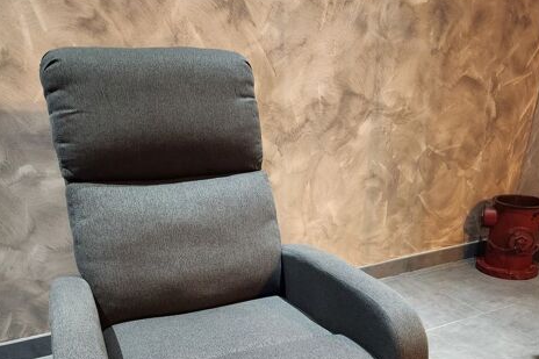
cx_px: 272
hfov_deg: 57.2
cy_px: 300
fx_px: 494
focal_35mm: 33
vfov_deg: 38.1
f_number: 1.8
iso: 640
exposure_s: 1/33.3
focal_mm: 5.4
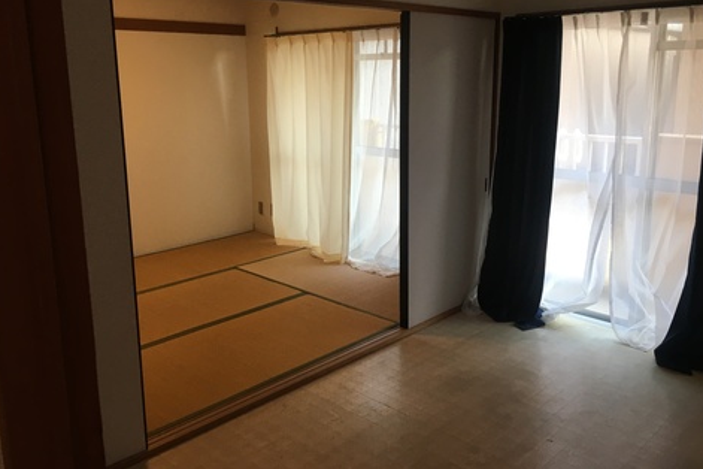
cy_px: 205
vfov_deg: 41.0
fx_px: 625
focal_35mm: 32
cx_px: 357
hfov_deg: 58.7
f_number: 2.2
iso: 32
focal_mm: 4.15
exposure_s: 1/30
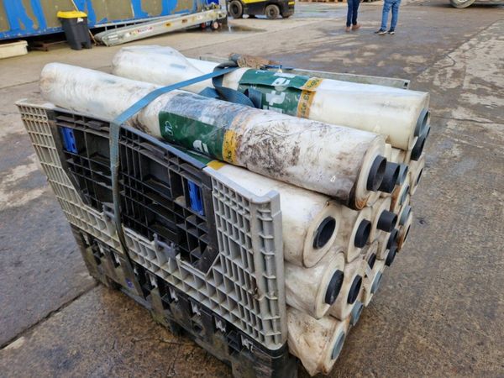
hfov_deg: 73.9
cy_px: 189
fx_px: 335
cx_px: 252
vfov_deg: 58.9
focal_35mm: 23
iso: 50
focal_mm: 5.4
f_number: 1.8
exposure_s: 1/180
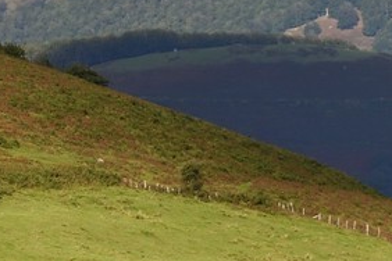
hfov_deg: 2.9
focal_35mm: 709
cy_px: 212
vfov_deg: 1.9
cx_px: -706
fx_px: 7720
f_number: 11
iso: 200
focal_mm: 125
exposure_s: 1/250
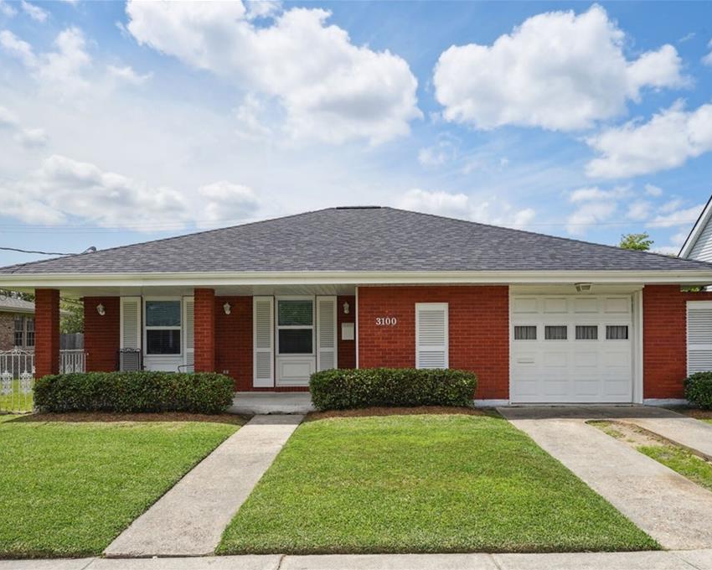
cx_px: 361
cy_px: 285
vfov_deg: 54.9
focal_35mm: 26
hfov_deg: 66.0
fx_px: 548
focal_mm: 23
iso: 800
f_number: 11
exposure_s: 1/1250
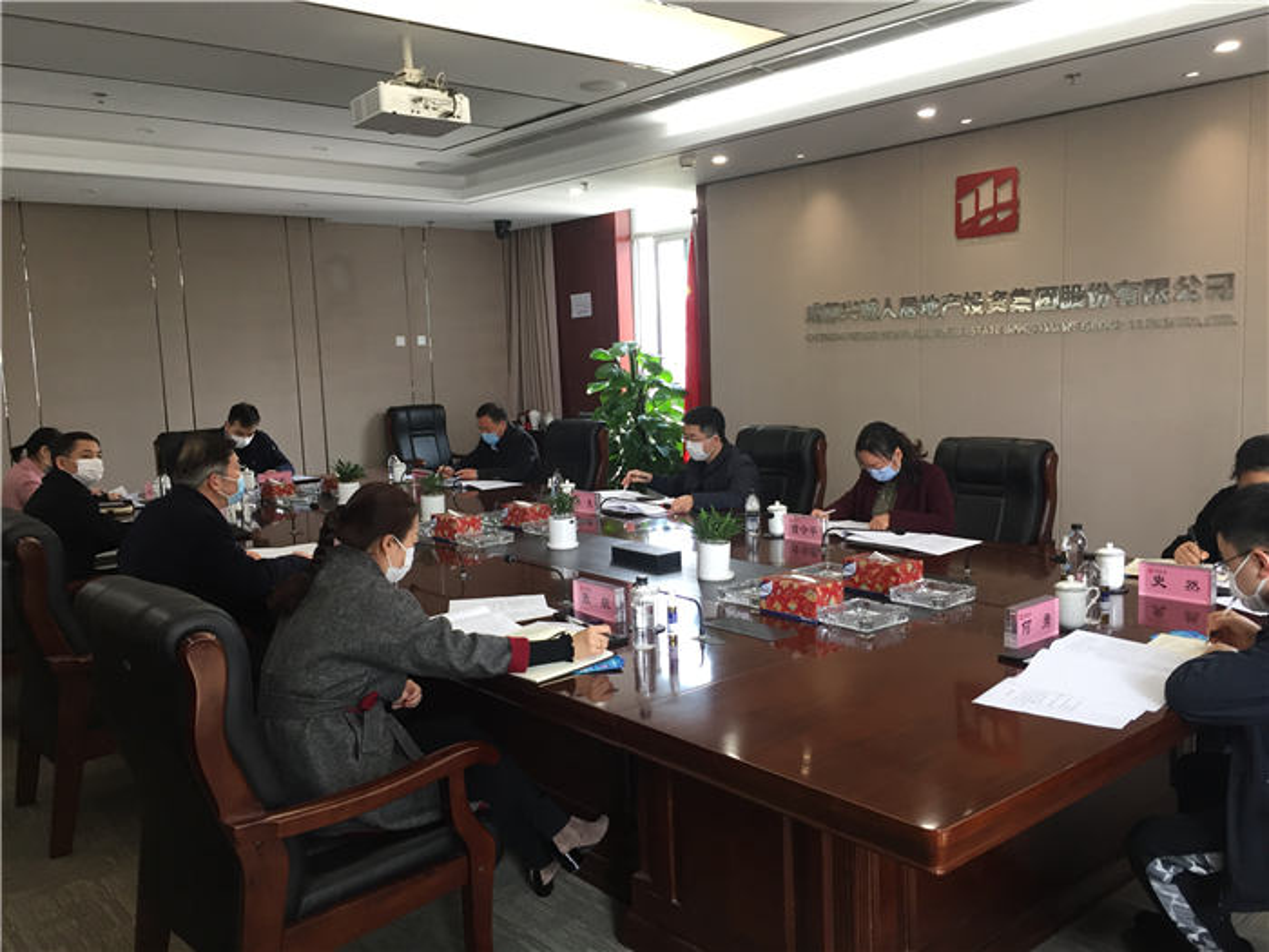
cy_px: 476
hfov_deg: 61.7
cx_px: 634
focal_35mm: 29
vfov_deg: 48.2
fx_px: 1063
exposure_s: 1/33
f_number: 2.2
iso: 50
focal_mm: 4.15
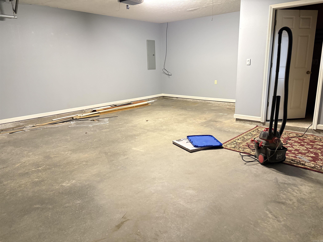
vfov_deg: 53.1
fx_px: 243
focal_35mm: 26
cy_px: 121
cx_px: 162
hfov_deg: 67.3
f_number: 1.6
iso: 500
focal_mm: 5.96
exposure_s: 1/40
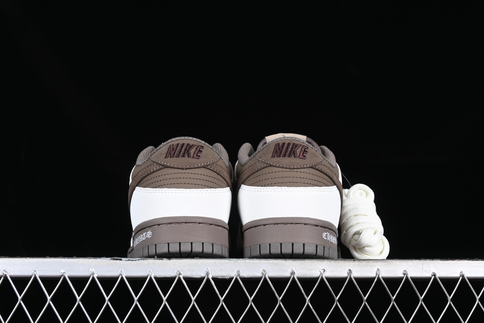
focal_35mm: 75
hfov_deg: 27.0
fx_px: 1008
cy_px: 162
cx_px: 242
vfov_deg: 18.2
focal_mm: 50
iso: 160
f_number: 6.3
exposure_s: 1/60
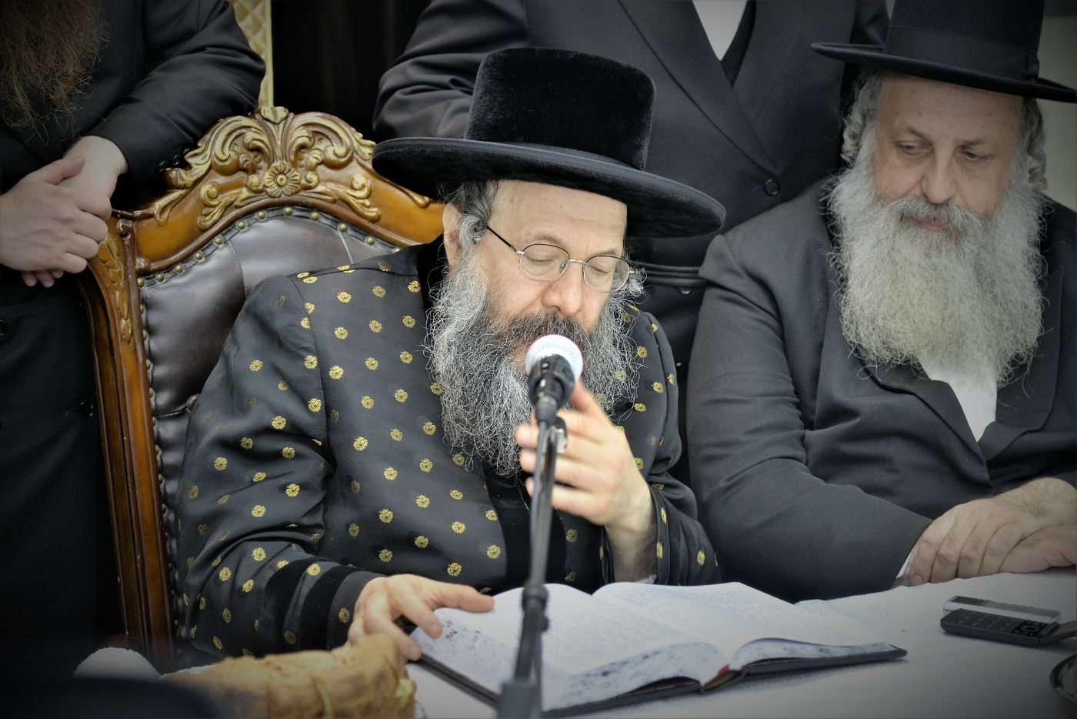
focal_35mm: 86
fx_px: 2573
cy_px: 360
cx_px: 538
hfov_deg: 23.6
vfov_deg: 15.9
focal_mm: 86
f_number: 4
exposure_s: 1/100
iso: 640
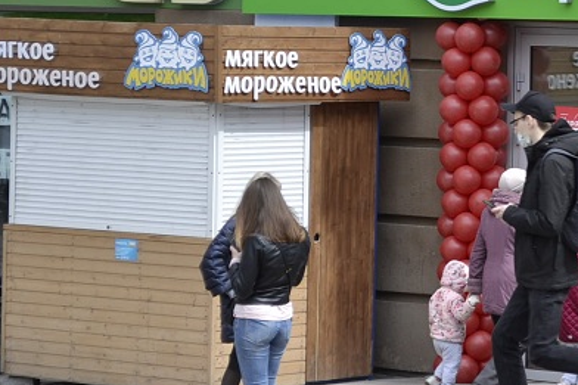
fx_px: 3374
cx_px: 640
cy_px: 143
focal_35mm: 210
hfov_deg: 9.7
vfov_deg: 6.5
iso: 100
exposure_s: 1/125
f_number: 5.6
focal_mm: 55
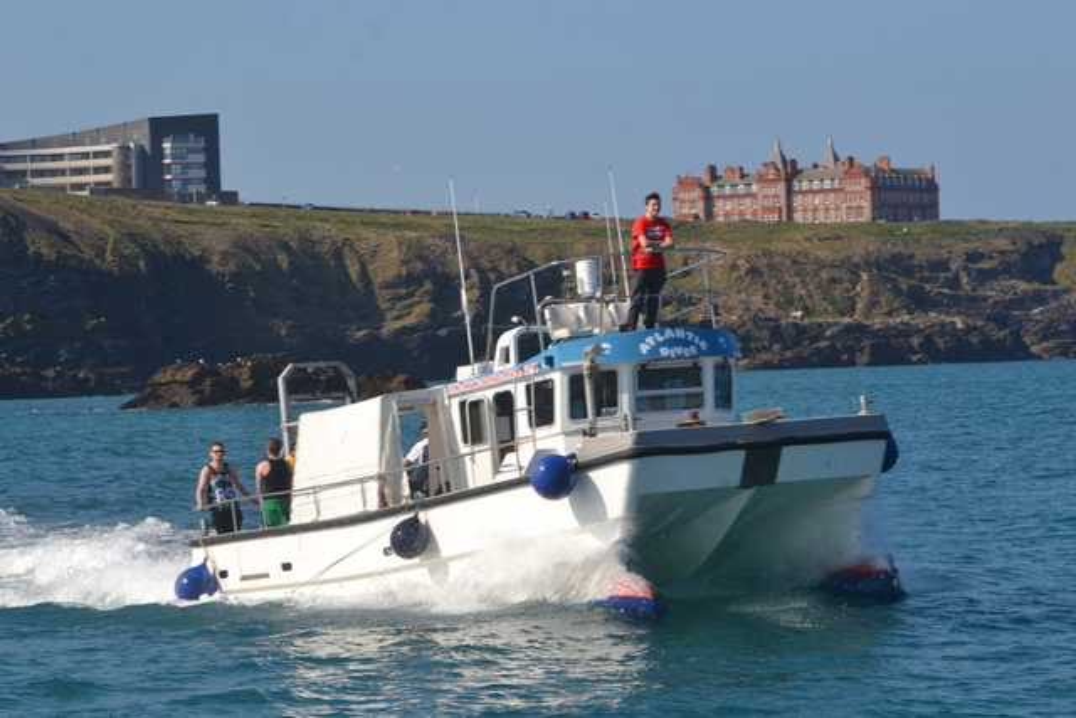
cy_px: 359
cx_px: 538
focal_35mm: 135
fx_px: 4036
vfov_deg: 10.2
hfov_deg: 15.2
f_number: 11
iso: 100
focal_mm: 90
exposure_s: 1/200
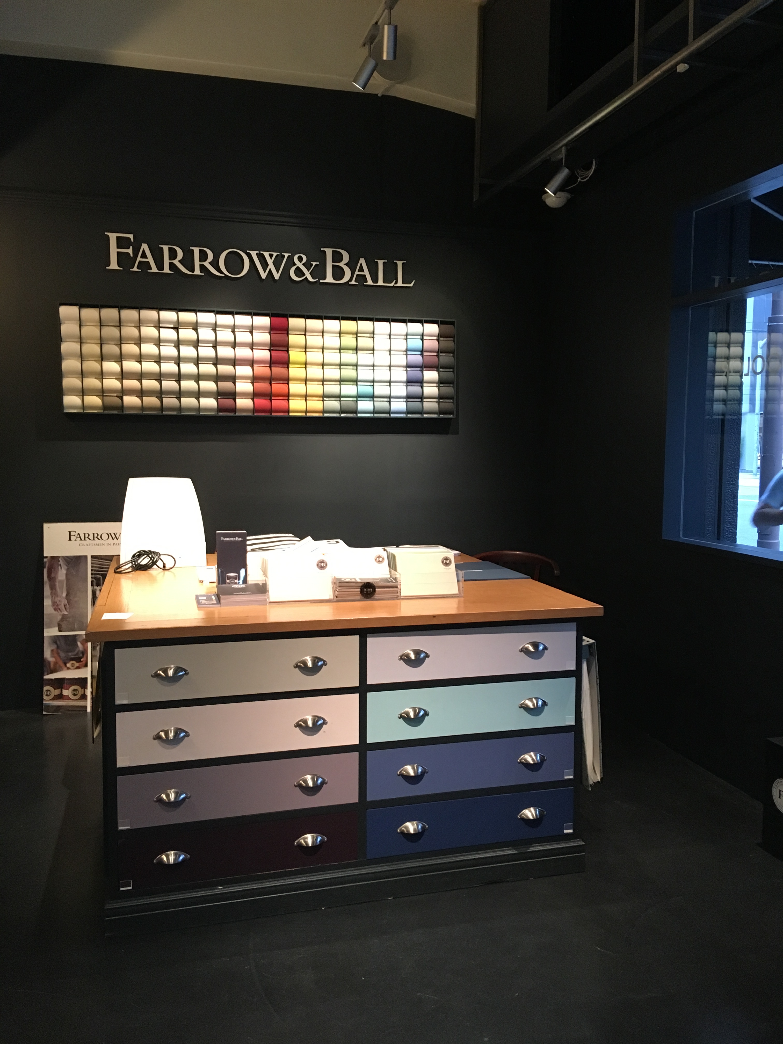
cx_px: 392
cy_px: 522
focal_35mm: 29
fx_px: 875
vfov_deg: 61.7
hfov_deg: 48.2
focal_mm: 4.15
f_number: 2.2
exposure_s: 1/20
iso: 200
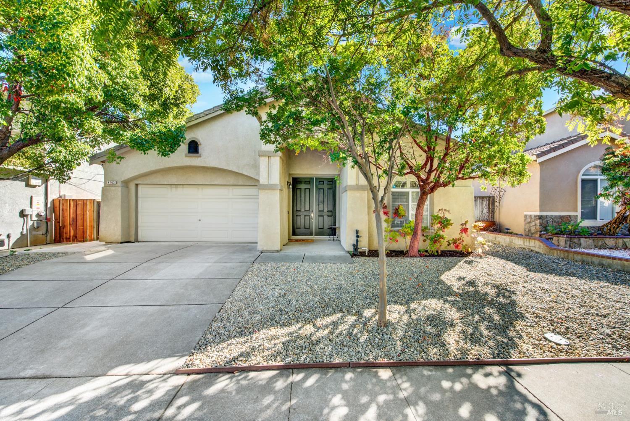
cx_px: 315
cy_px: 210
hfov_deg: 104.2
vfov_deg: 81.3
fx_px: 245
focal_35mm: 14
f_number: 14
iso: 100
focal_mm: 14
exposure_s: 1/15
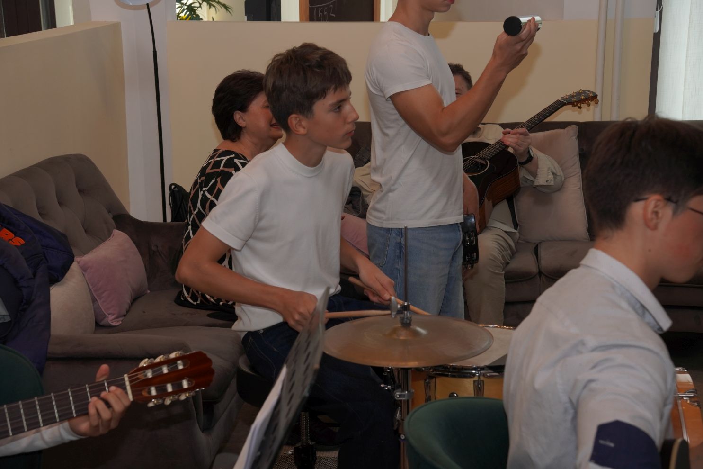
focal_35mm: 66
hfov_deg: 30.7
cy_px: 234
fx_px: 1280
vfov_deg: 20.7
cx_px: 352
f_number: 5.6
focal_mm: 43.7
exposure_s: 1/160
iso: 400
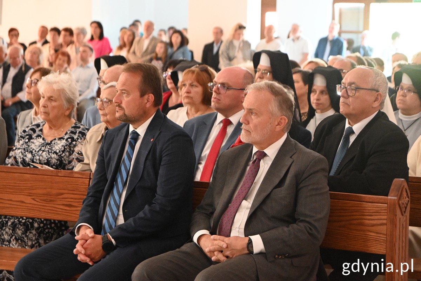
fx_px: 1228
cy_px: 140
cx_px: 210
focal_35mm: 105
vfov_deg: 13.0
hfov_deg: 19.5
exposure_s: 1/125
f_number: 4
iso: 9000
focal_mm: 70
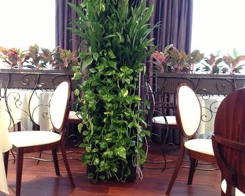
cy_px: 98
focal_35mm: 35
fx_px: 254
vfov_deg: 42.2
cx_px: 114
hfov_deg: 51.5
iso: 400
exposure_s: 1/17
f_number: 2.4
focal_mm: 4.13
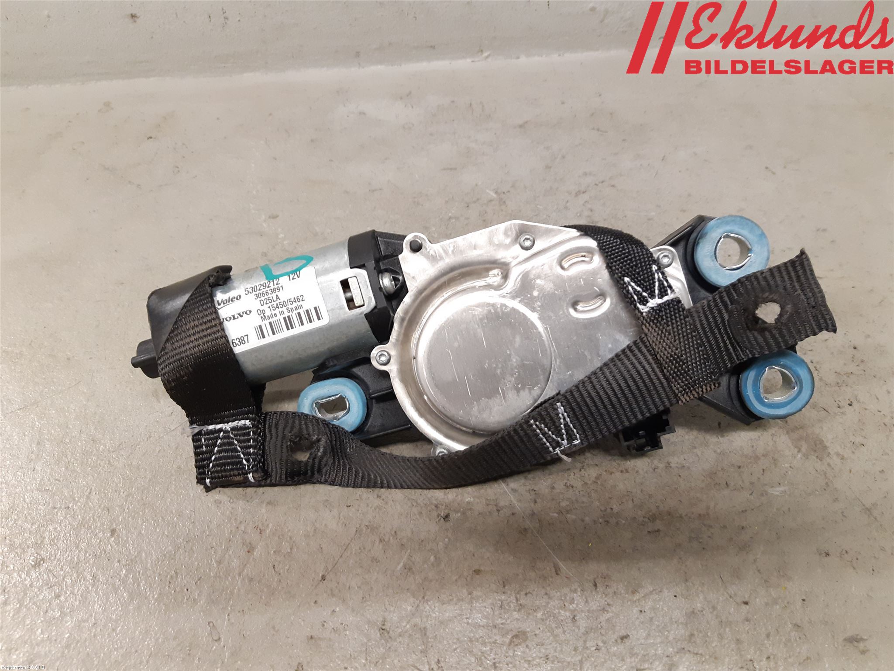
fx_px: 671
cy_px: 336
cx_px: 447
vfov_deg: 53.1
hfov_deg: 67.3
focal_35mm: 26
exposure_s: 1/50
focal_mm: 3.93
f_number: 1.7
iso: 250
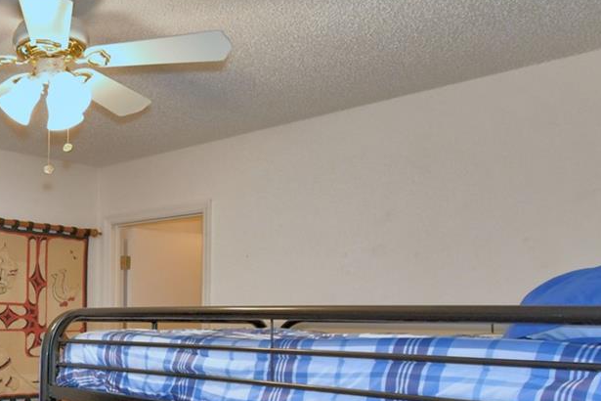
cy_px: 306
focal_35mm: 39
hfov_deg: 42.8
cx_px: 1
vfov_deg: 33.4
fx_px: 651
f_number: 4.5
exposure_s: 1/30
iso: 220
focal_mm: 10
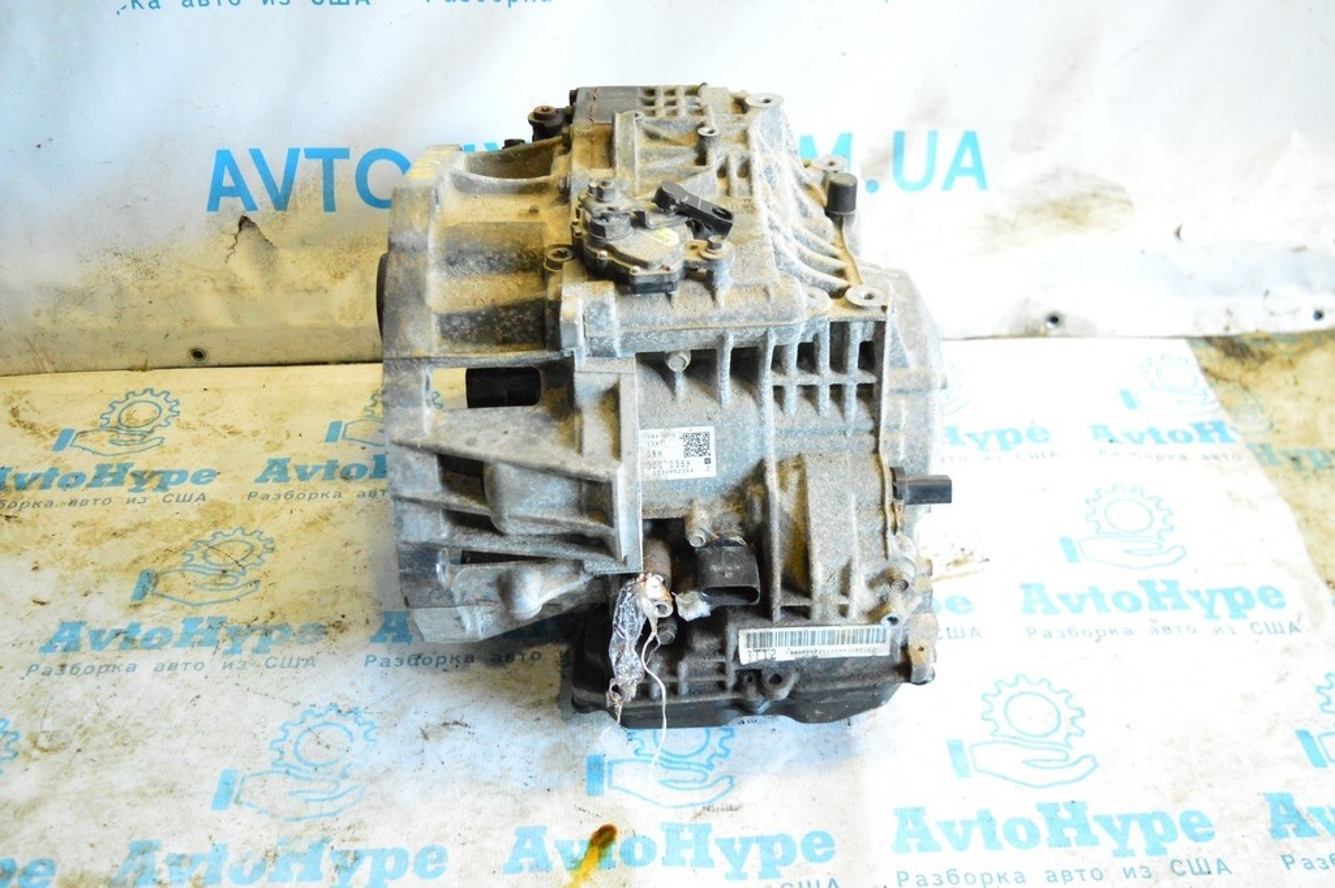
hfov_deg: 53.2
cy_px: 444
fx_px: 1334
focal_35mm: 36
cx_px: 668
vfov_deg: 36.8
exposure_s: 1/250
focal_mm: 24
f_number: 4
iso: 6400
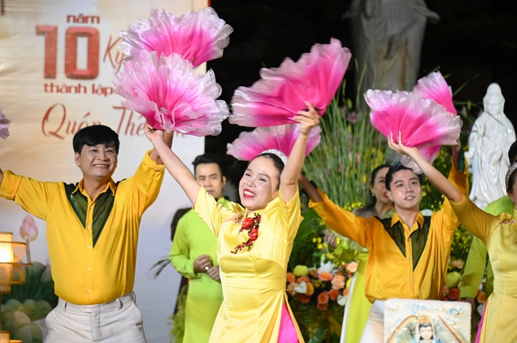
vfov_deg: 13.0
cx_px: 258
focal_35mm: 105
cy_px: 172
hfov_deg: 19.5
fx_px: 1506
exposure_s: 1/250
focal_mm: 105
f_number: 4
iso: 4000
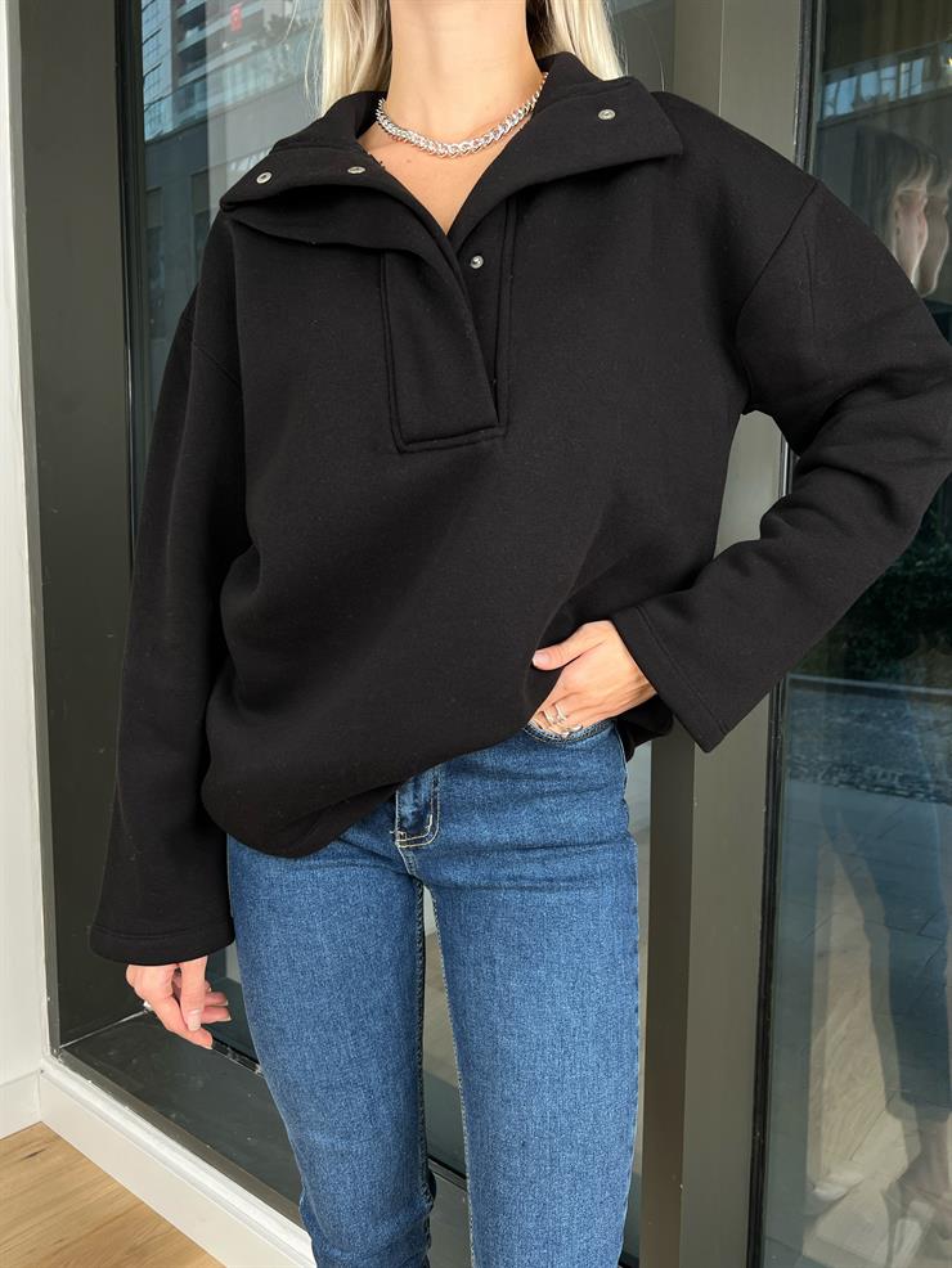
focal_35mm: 26
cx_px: 476
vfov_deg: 67.3
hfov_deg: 53.1
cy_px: 634
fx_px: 953
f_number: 1.5
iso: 50
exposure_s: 1/100
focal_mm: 5.7
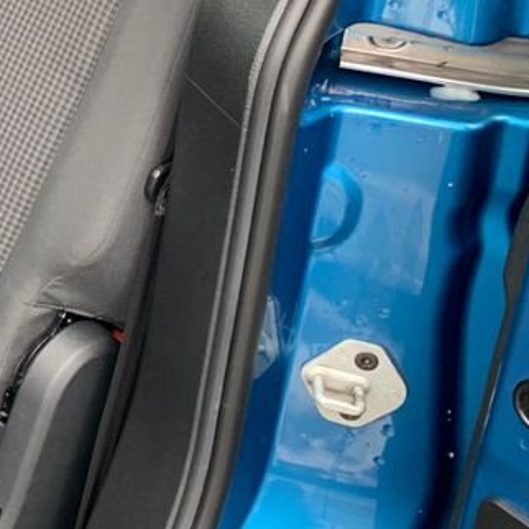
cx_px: -288
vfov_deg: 22.8
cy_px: 13
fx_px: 1262
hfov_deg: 20.1
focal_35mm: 73
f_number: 1.8
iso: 125
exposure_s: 1/60
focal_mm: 4.25
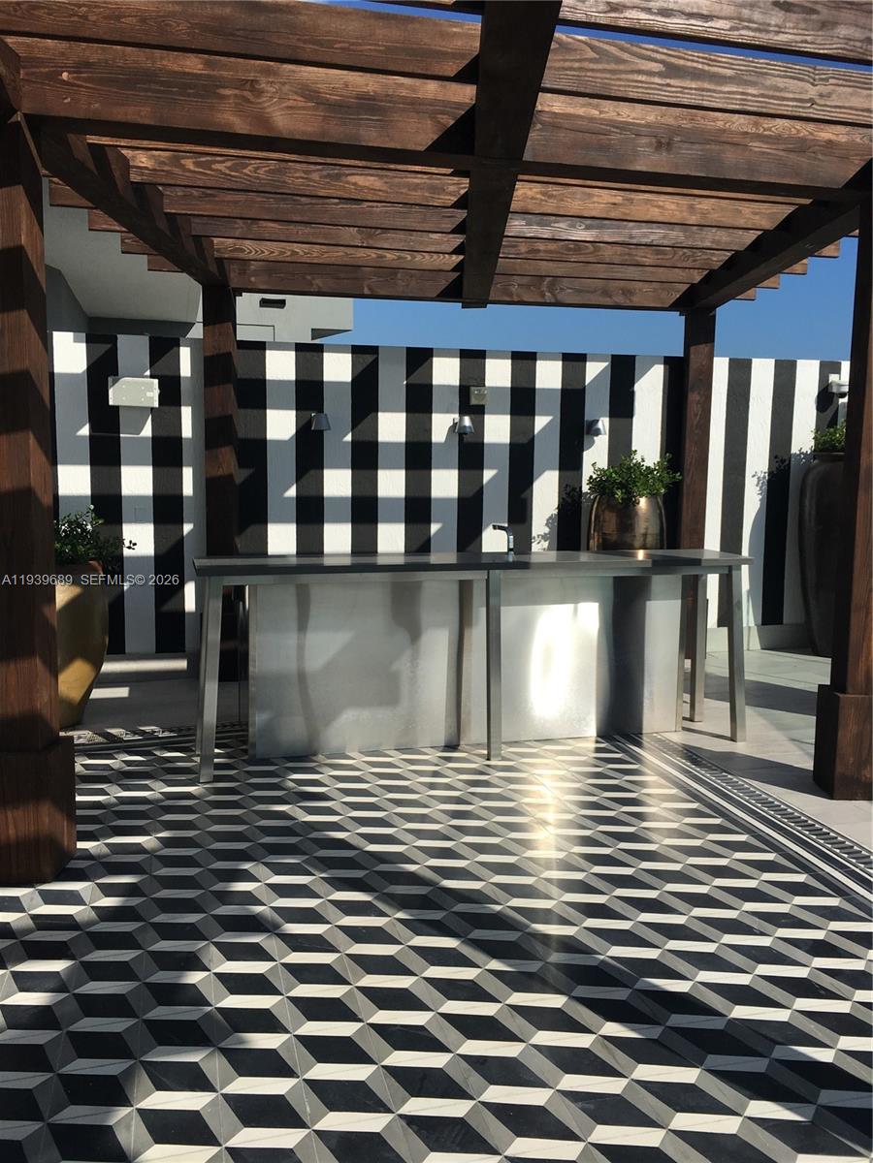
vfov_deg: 61.7
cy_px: 582
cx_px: 436
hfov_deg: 48.2
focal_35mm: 29
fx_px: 975
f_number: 2.2
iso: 25
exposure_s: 1/3077
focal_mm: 4.15
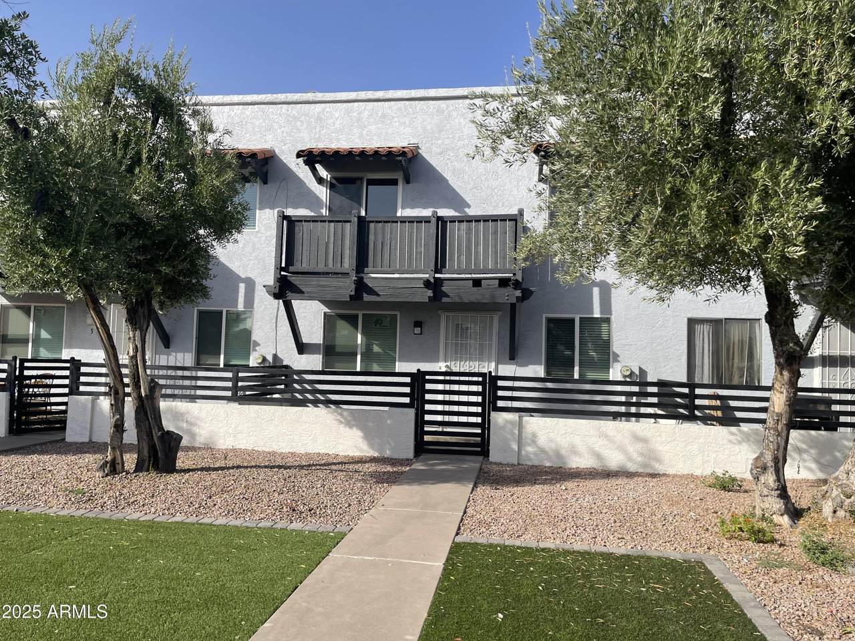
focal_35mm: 25
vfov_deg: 54.9
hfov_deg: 69.4
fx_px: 617
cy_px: 320
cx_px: 428
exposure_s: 1/3559
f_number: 1.6
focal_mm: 5.1
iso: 32
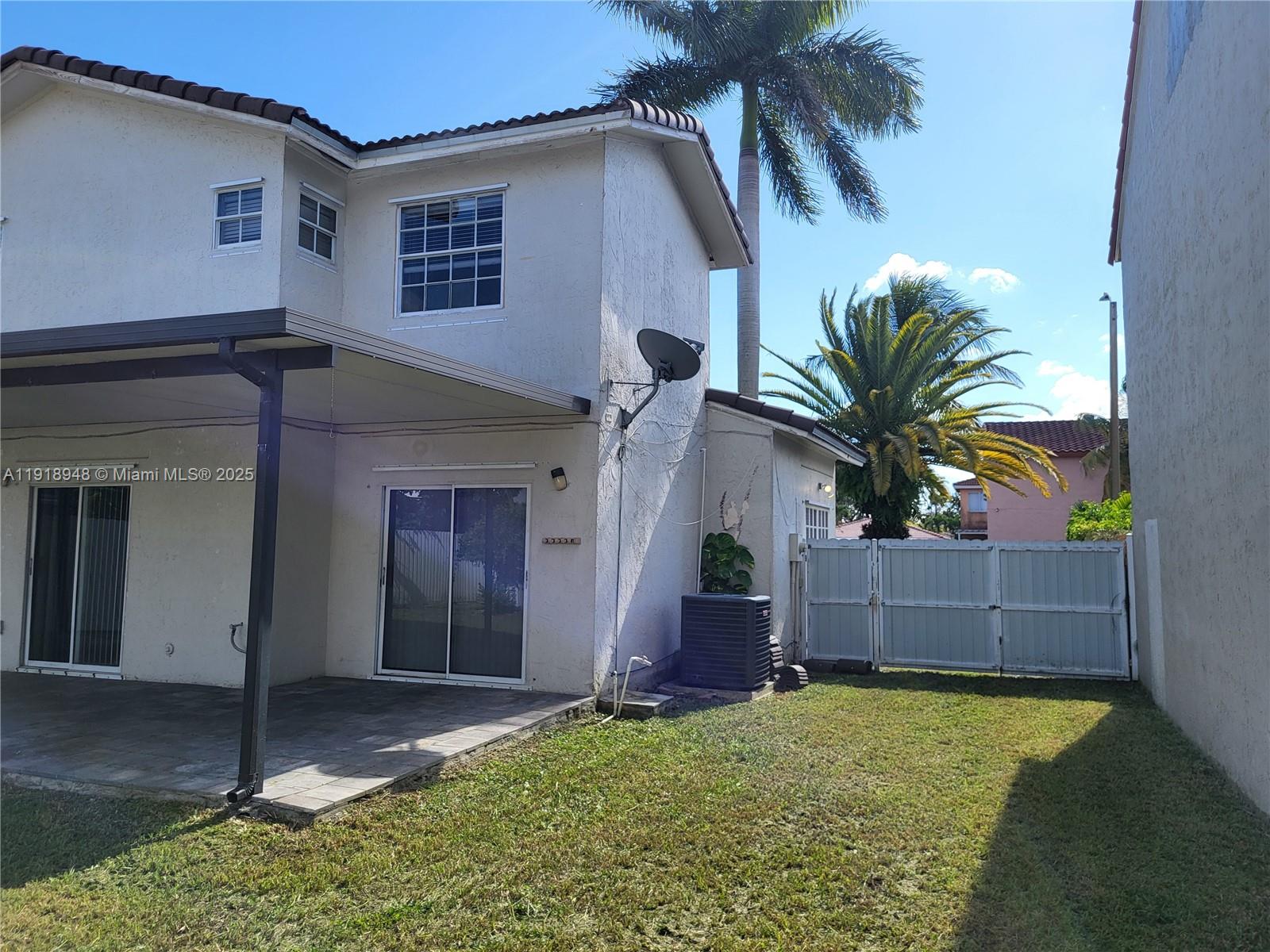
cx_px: 635
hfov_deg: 67.3
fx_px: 954
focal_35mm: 26
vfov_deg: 53.1
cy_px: 476
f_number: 1.8
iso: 40
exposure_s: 1/2010
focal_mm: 5.4
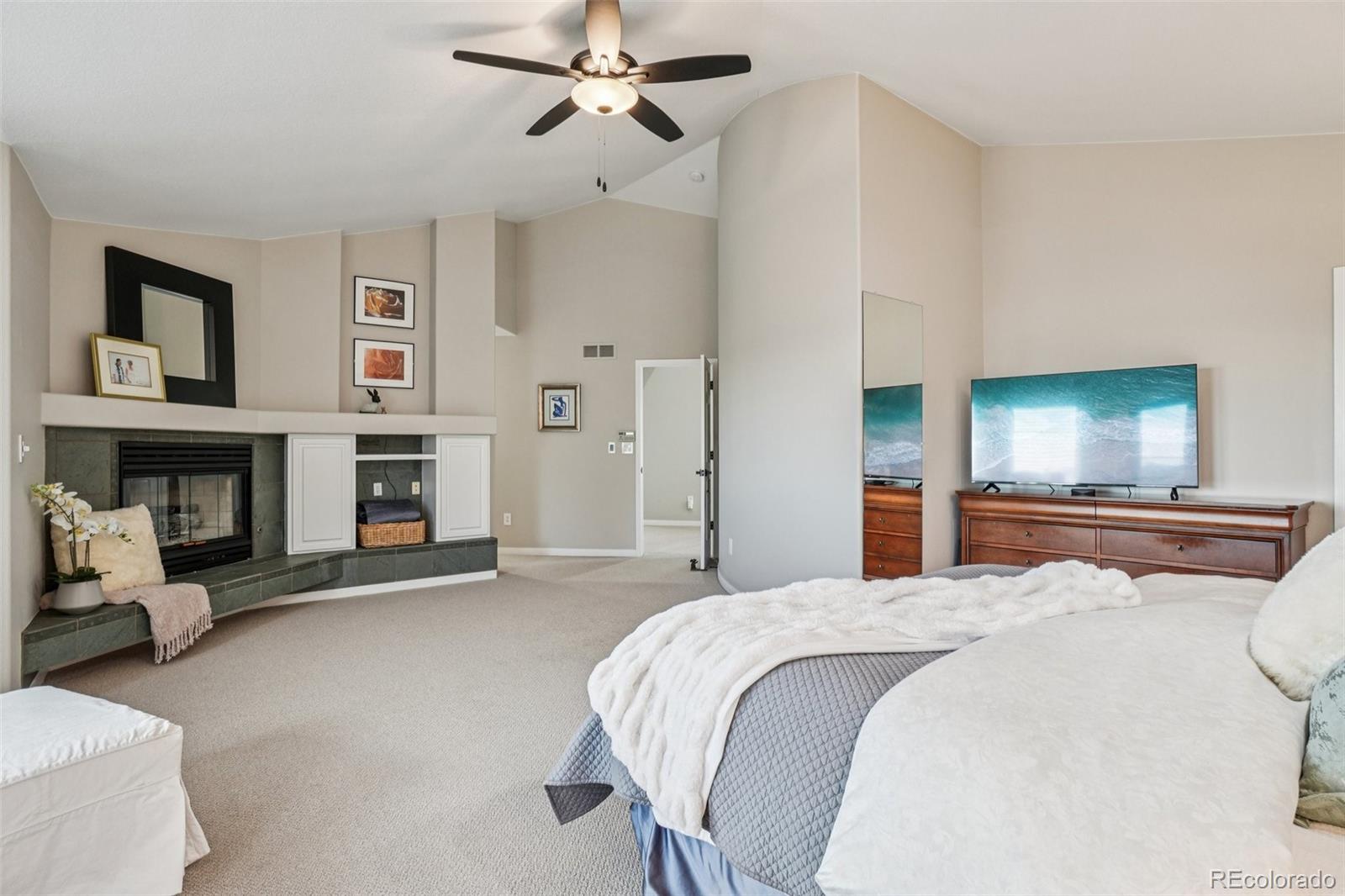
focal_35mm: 16
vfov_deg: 72.0
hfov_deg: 95.0
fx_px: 616
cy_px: 448
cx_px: 672
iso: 400
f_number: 8
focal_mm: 11
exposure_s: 1/13
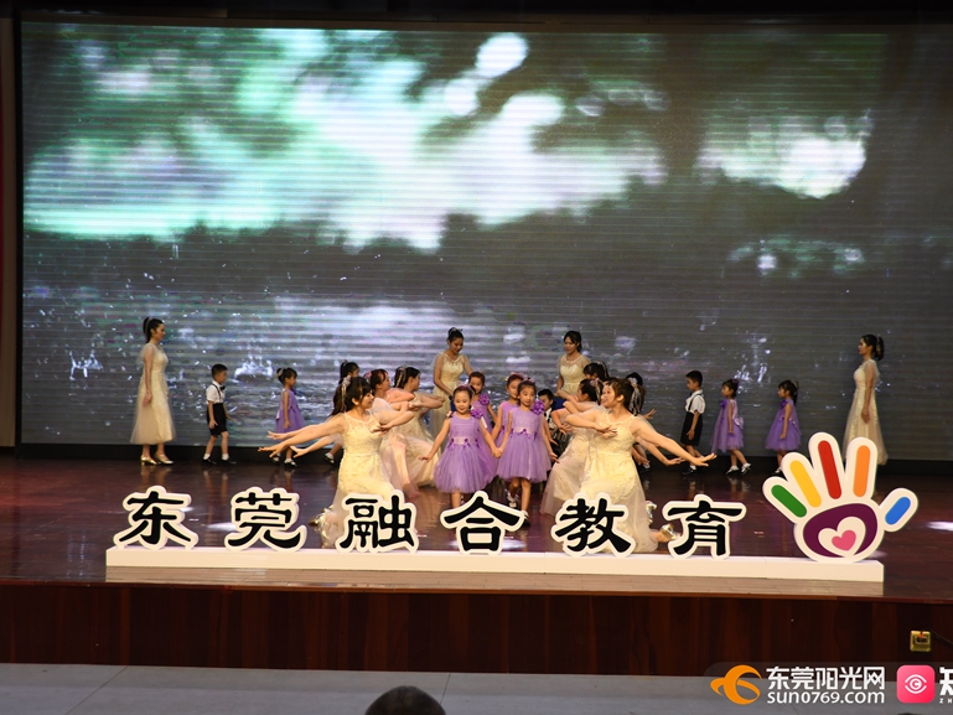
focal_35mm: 54
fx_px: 1487
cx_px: 518
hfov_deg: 35.5
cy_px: 363
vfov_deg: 27.0
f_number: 4
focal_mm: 32
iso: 500
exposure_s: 1/80
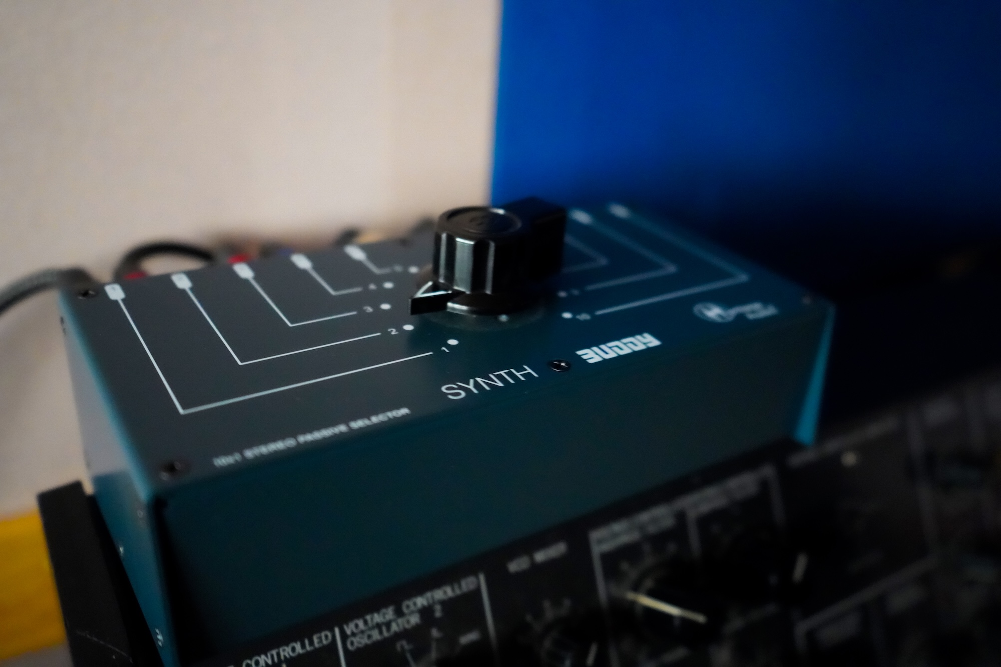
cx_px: 500
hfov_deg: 61.9
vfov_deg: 43.6
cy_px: 334
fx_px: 834
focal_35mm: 30
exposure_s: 1/10
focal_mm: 30
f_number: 3.5
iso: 12800
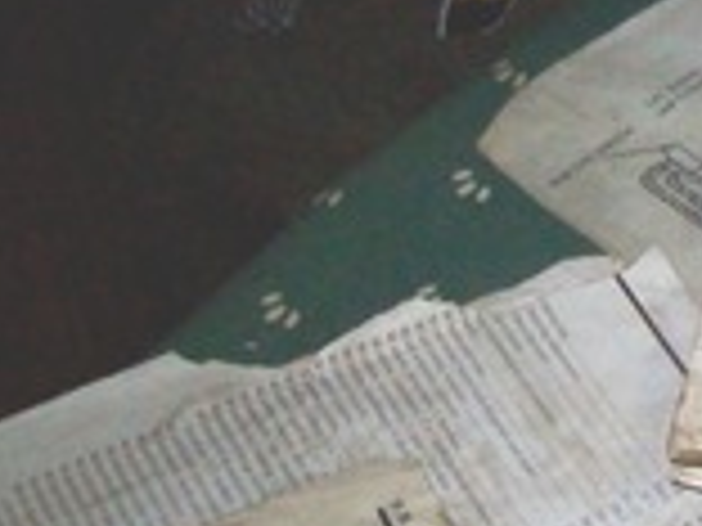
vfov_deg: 9.0
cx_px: 1179
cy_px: -106
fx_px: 3285
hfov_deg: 11.5
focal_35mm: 162
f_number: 2.7
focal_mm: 6
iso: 200
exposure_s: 1/64
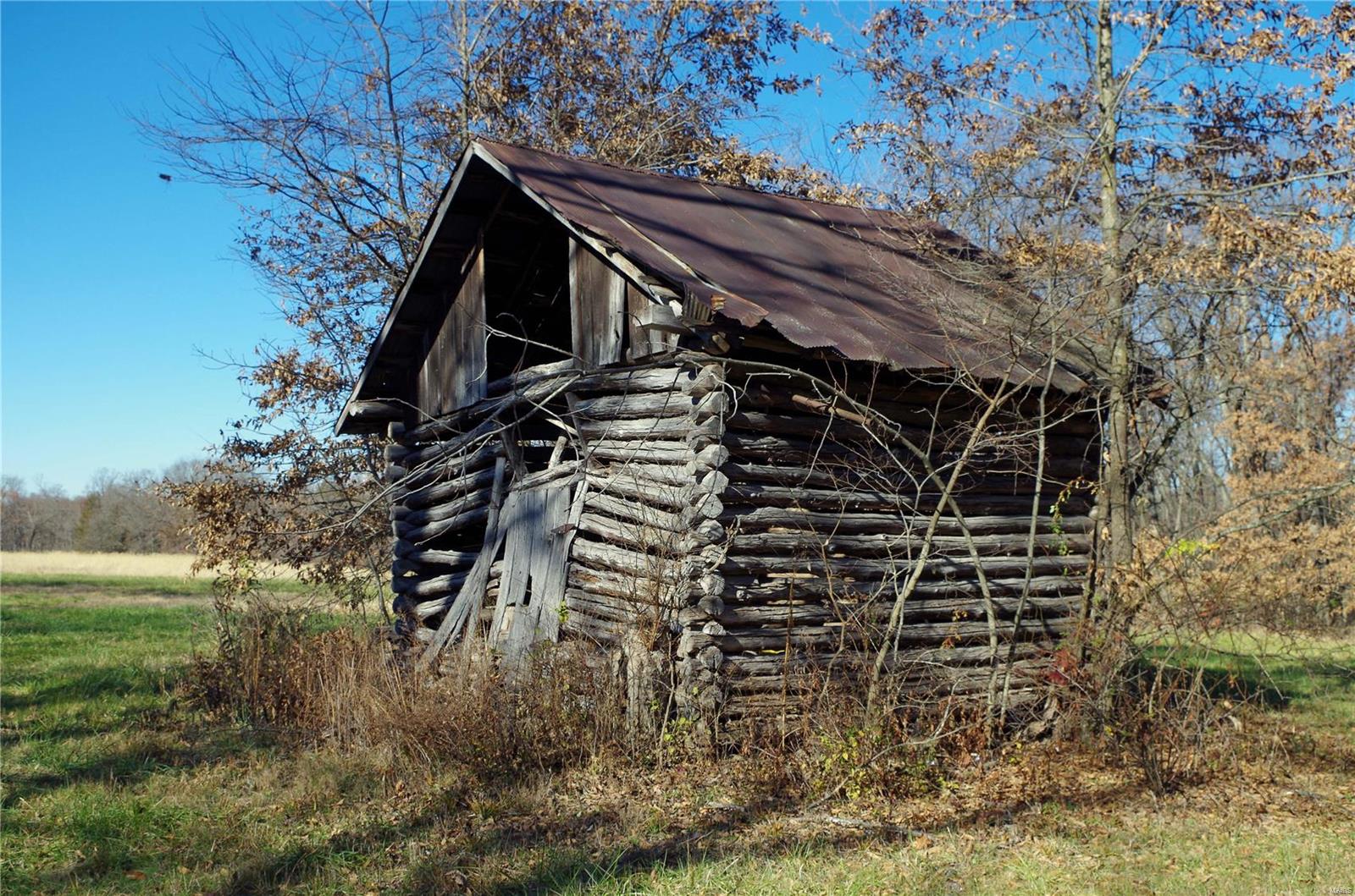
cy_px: 448
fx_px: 1352
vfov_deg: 36.7
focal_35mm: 36
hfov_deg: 53.2
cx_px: 678
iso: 100
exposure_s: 1/250
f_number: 5.6
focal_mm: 24.38
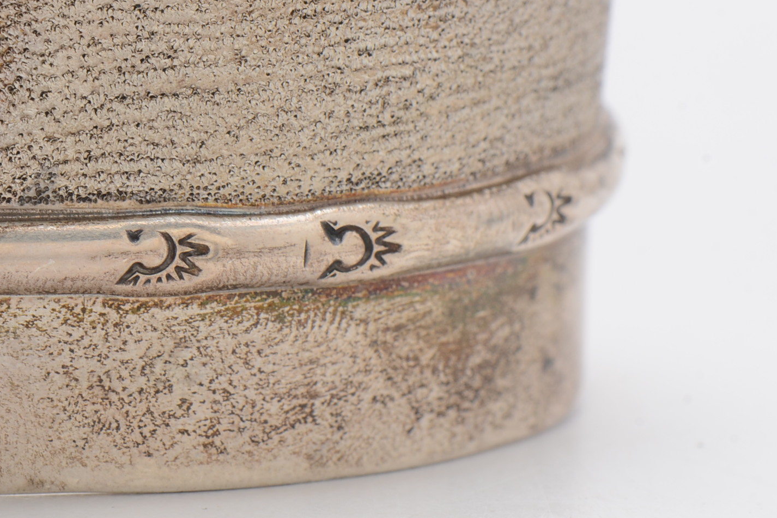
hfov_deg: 9.3
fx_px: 4746
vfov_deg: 6.2
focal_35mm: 220
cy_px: 198
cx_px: 201
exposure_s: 1/125
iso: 200
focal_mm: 85
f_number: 16
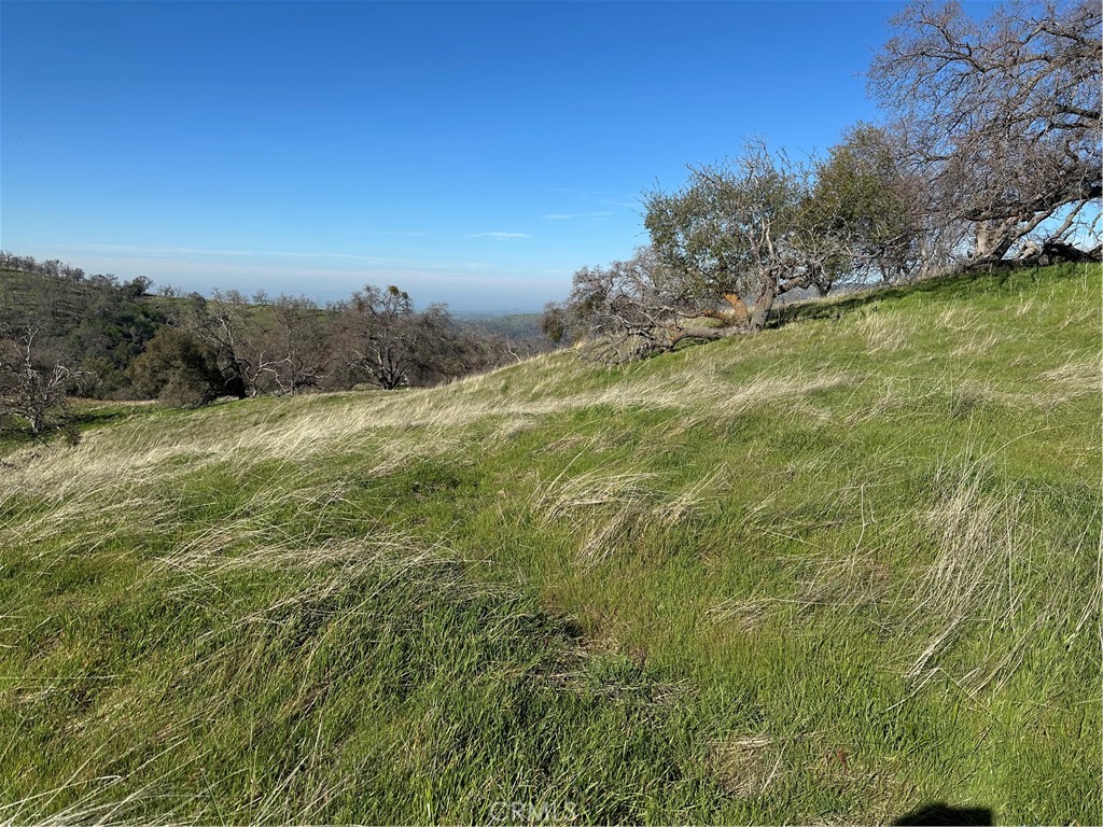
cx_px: 552
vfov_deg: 56.8
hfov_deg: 71.6
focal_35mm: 24
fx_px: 765
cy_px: 414
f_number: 1.78
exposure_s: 1/5525
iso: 80
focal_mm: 6.86
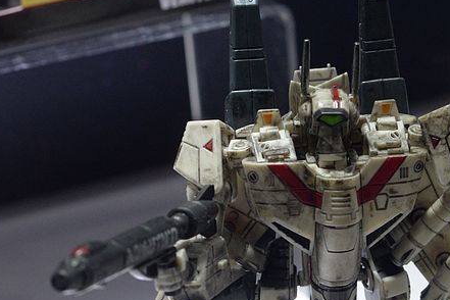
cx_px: 329
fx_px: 1700
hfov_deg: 15.0
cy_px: 272
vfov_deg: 10.0
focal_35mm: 136
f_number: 6.3
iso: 2000
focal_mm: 50
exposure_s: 1/125
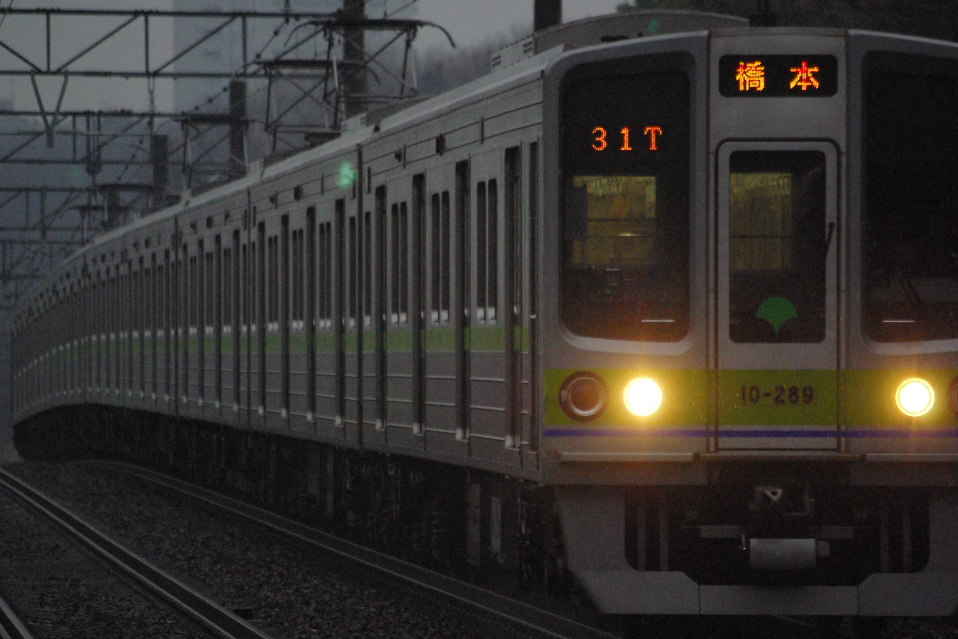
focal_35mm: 369
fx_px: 9818
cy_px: 268
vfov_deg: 3.7
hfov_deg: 5.6
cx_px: 516
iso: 1600
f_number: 5.6
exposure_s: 1/350
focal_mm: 200
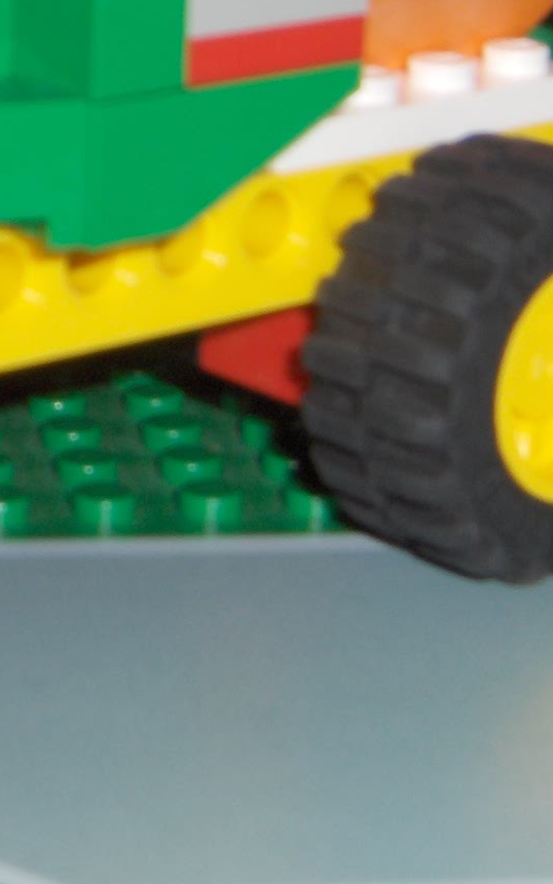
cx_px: -194
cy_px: -39
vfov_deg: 14.9
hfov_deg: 9.4
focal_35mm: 137
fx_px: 3304
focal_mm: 8
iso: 100
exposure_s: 1/60
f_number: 4.8
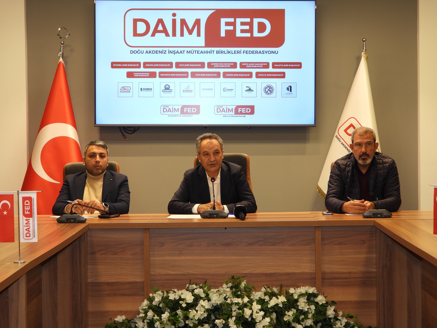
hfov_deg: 24.4
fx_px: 1010
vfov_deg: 18.4
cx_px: 218
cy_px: 164
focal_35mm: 80
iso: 140
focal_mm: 14.4
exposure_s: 1/30
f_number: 3.5
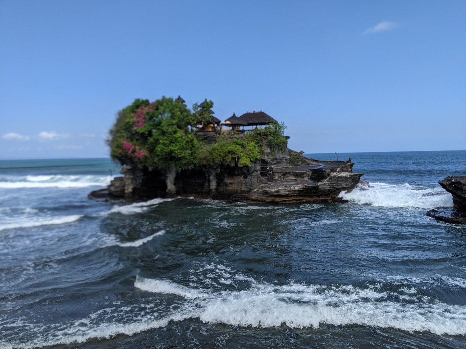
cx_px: 233
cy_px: 174
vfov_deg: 51.4
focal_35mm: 27
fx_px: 363
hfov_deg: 65.3
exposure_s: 1/2347
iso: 43
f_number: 1.8
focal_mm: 4.44
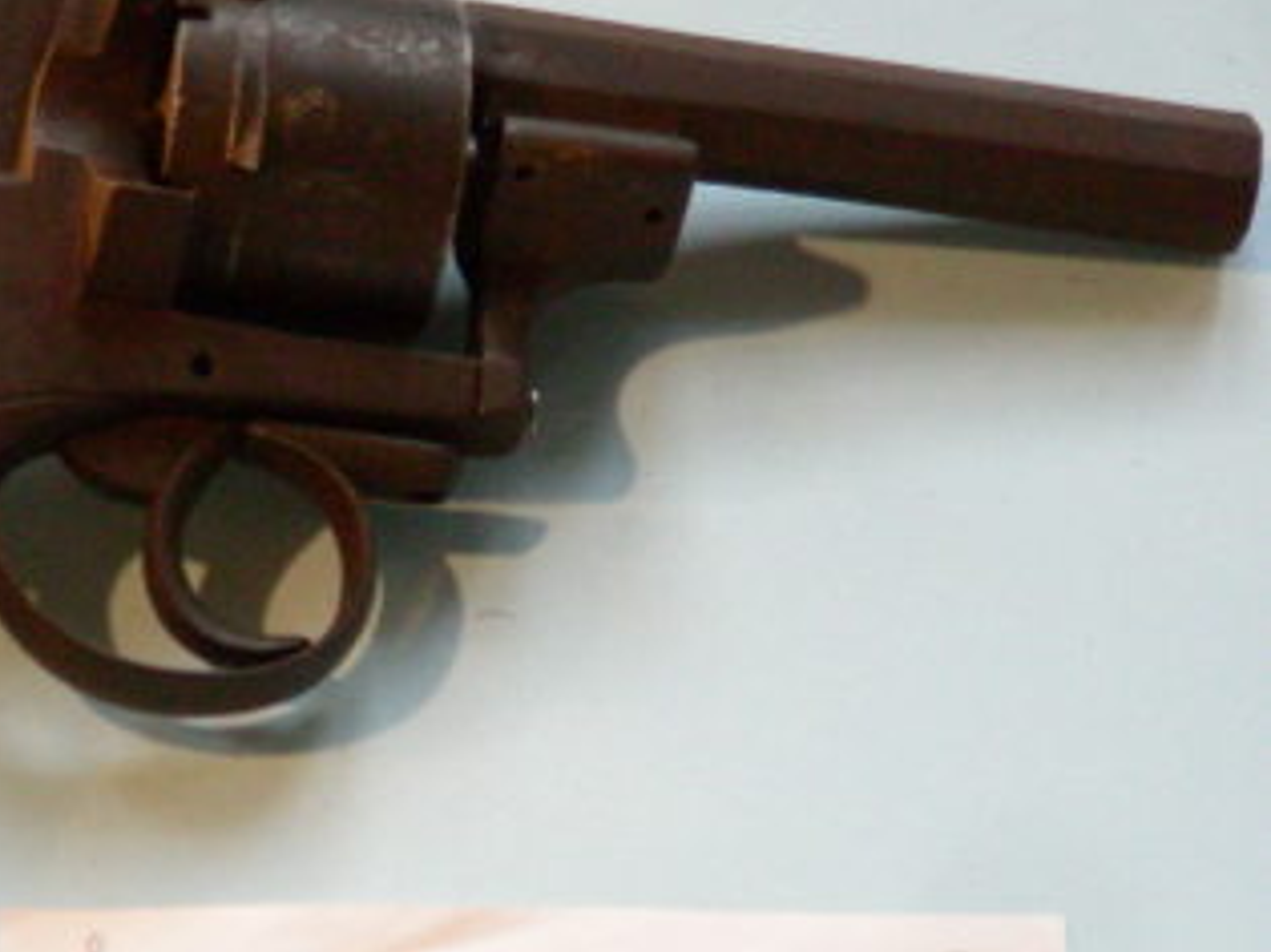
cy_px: 583
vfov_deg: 4.8
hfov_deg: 6.4
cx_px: 266
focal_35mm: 311
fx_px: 11415
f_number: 3.5
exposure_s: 1/236
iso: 400
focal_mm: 32.7
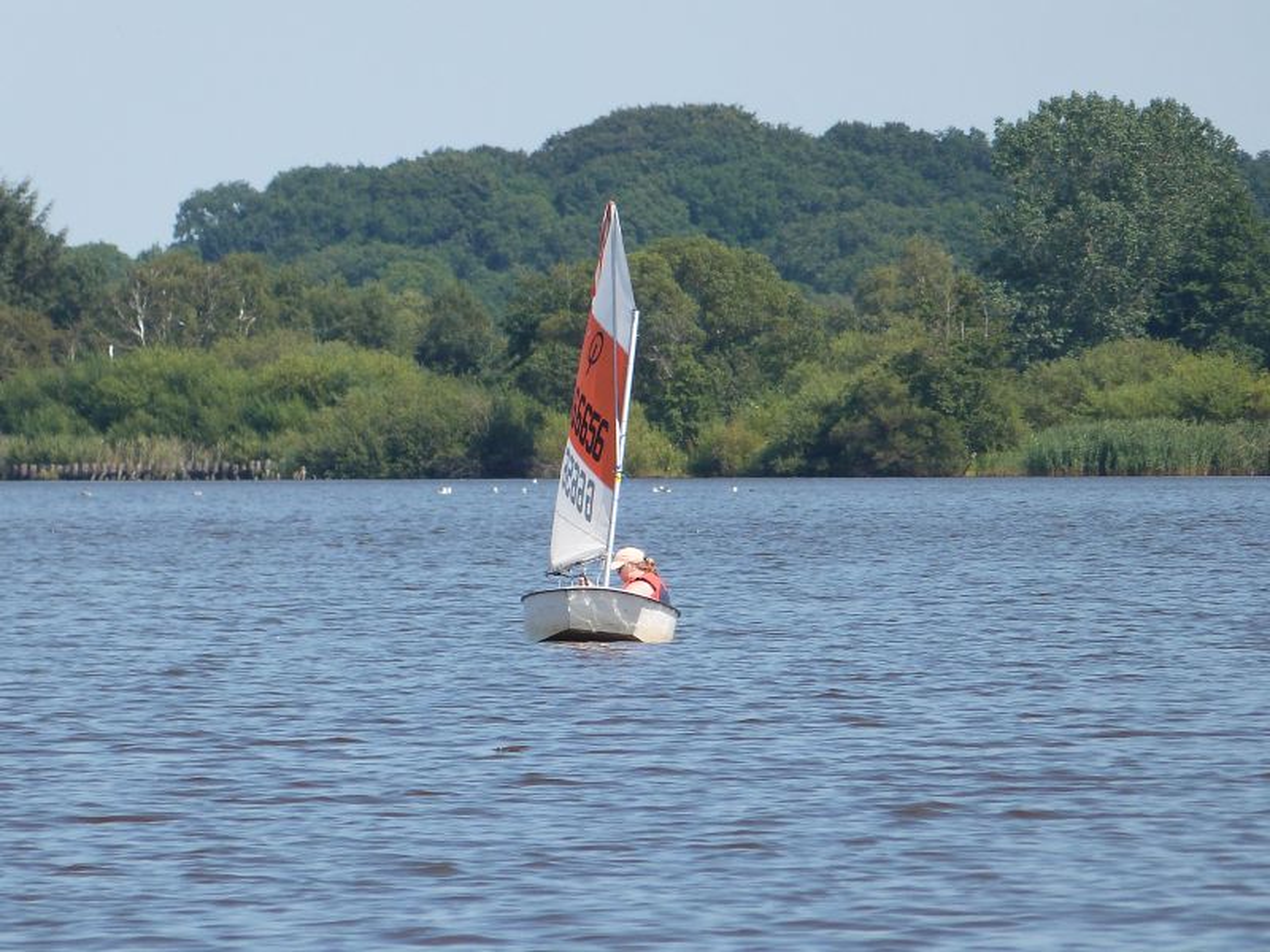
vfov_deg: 1.9
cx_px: 635
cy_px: 476
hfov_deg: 2.5
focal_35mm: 799
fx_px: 29314
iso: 100
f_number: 5.6
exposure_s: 1/320
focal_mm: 108
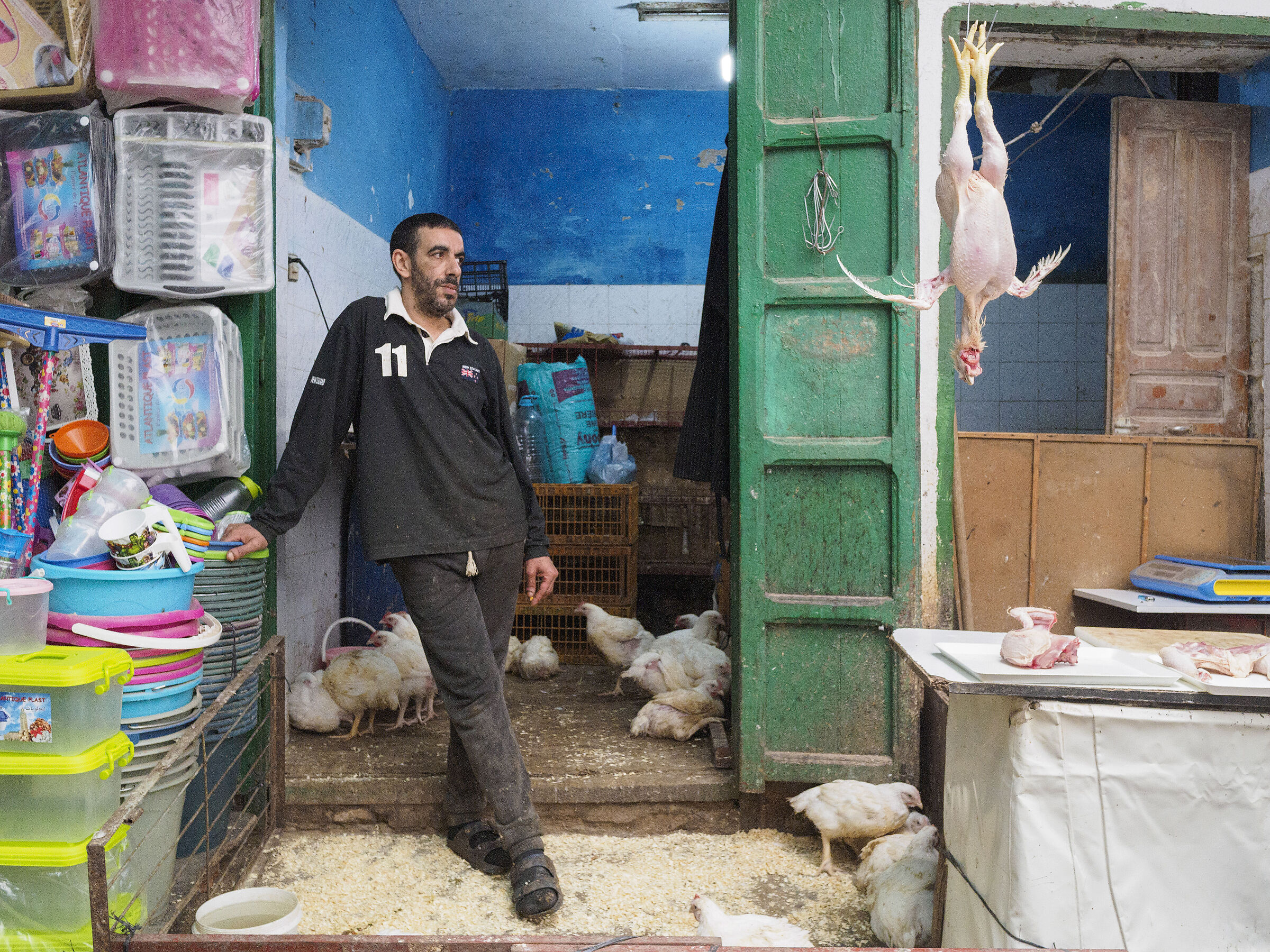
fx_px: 1101
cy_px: 476
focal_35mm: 30
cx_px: 635
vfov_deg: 46.8
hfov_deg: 60.0
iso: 3200
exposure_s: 1/100
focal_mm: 15
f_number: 5.6
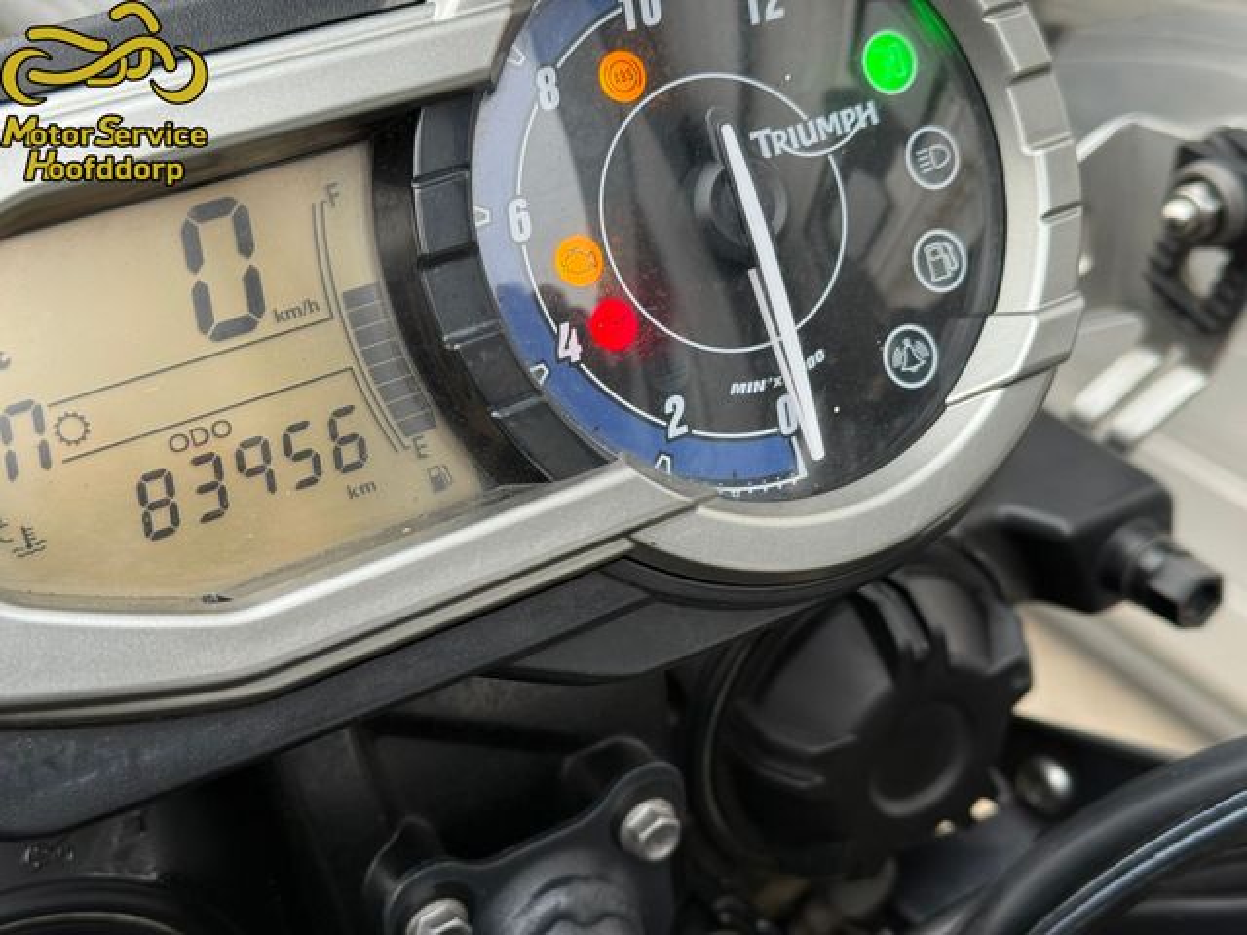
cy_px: 468
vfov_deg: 30.3
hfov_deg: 39.7
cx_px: 624
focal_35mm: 48
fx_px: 1729
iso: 100
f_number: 1.78
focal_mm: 6.76
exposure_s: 1/60
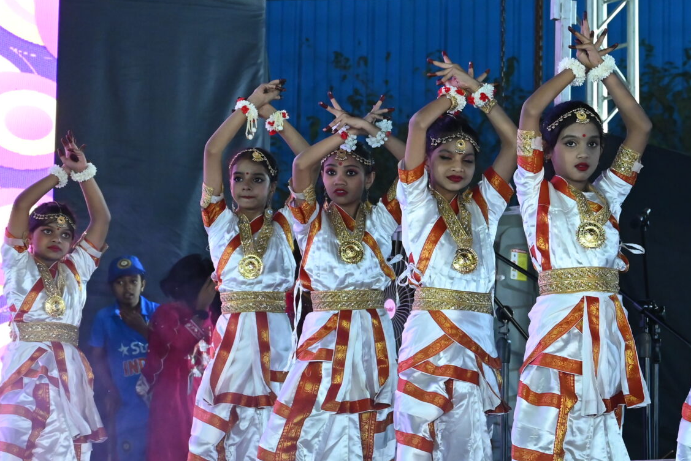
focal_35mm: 109
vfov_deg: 12.6
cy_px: 251
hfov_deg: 18.3
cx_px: 659
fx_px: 2093
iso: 3200
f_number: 4
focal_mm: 48
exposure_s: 1/160
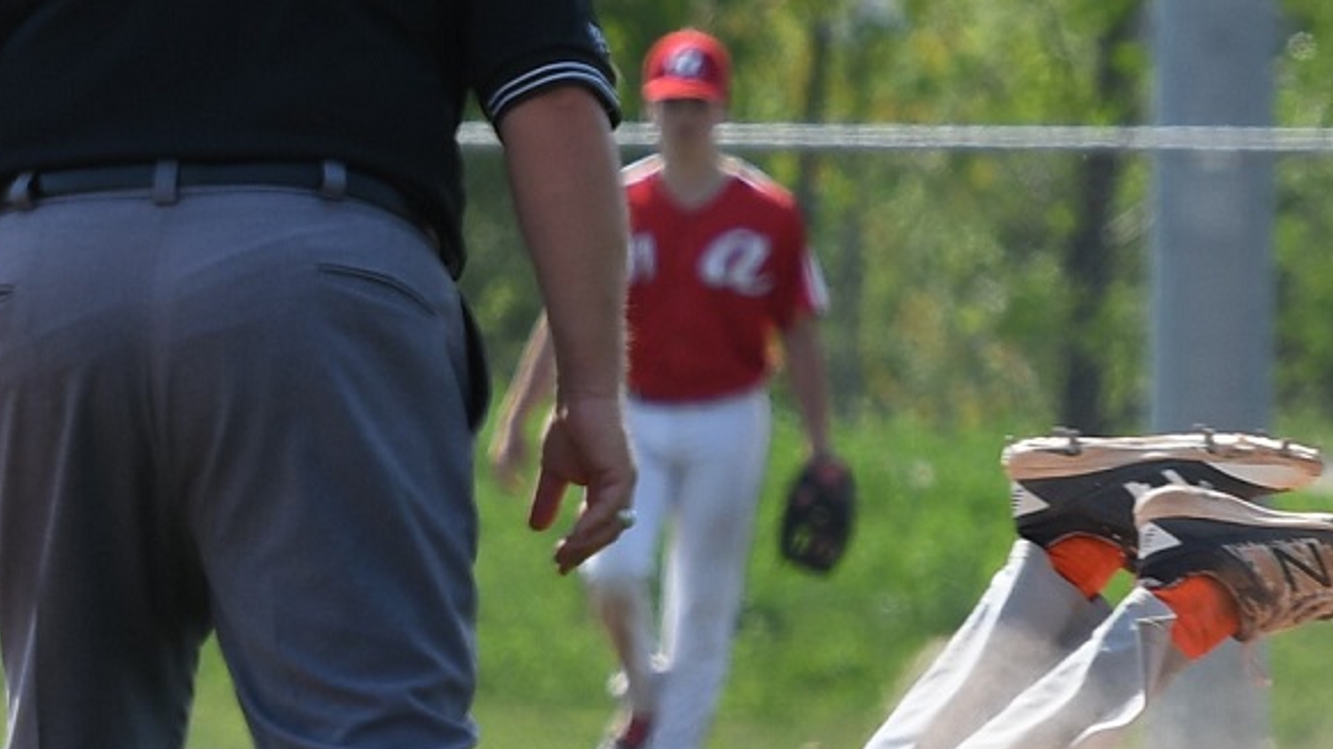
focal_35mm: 643
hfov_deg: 3.4
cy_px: 437
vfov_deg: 1.9
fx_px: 22721
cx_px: -153
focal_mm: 170
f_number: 4
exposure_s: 1/1000
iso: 110
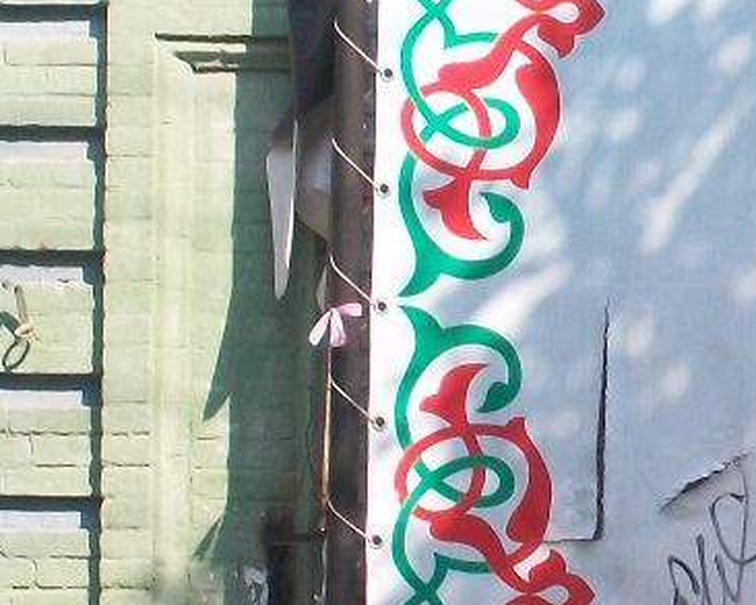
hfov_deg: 5.2
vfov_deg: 4.2
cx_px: 1200
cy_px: 293
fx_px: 8258
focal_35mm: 369
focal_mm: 18
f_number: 4.8
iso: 80
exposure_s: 1/250
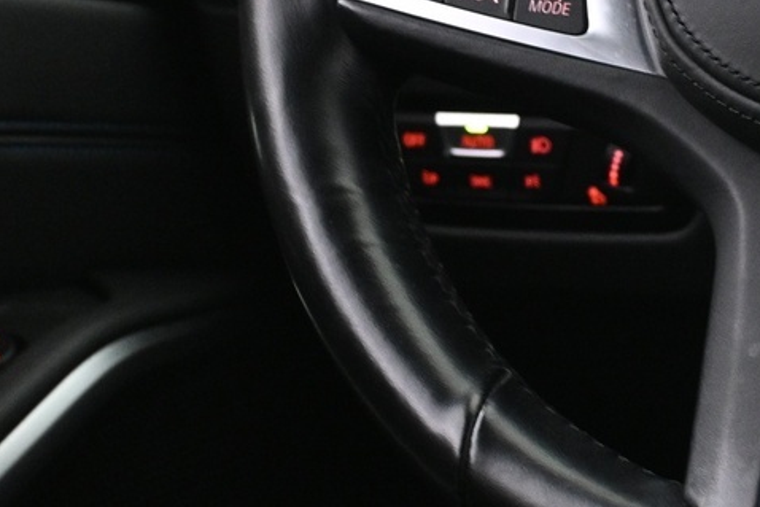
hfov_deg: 14.3
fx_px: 2953
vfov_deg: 9.7
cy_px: -135
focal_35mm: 140
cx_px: 874
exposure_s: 1/15
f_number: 4.5
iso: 1600
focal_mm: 27.5
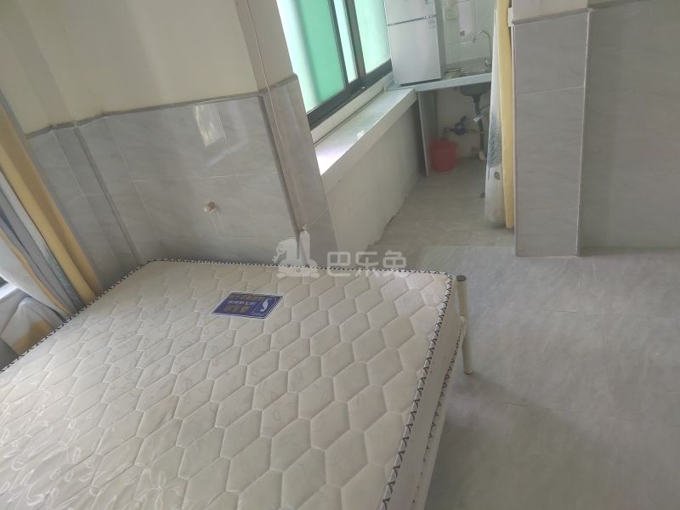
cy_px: 255
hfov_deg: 73.9
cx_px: 340
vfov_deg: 58.9
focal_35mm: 23
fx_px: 452
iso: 1000
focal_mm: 5.52
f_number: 1.9
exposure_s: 1/100
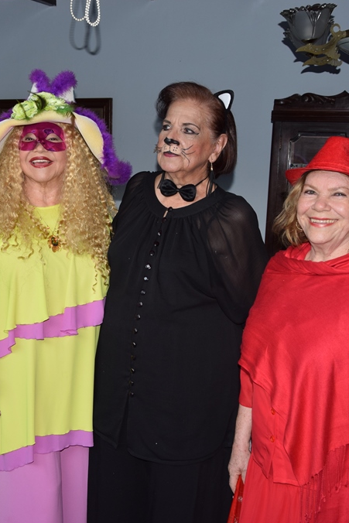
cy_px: 261
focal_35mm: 50
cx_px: 87
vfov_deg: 39.6
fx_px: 727
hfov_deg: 26.7
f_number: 5.6
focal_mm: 22
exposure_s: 1/80
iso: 200
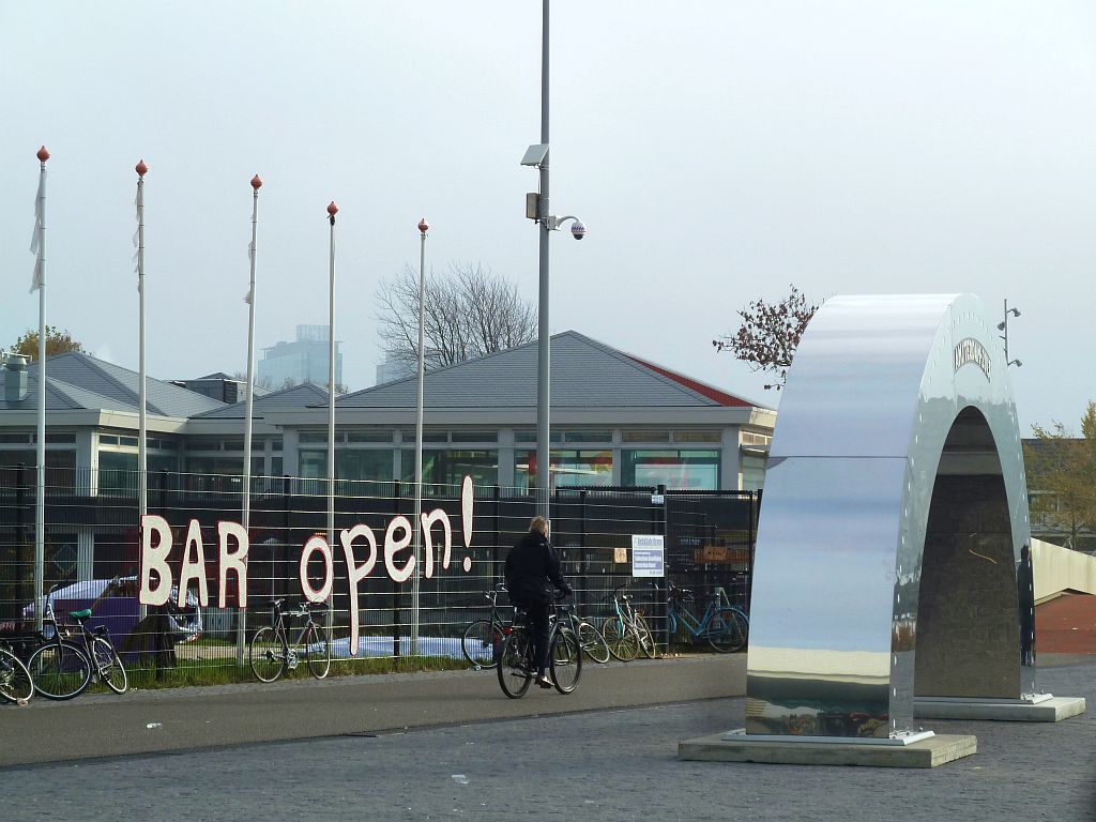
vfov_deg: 15.4
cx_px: 548
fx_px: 3040
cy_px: 411
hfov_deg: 20.4
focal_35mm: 96
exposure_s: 1/400
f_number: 4.3
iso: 80
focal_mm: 15.8
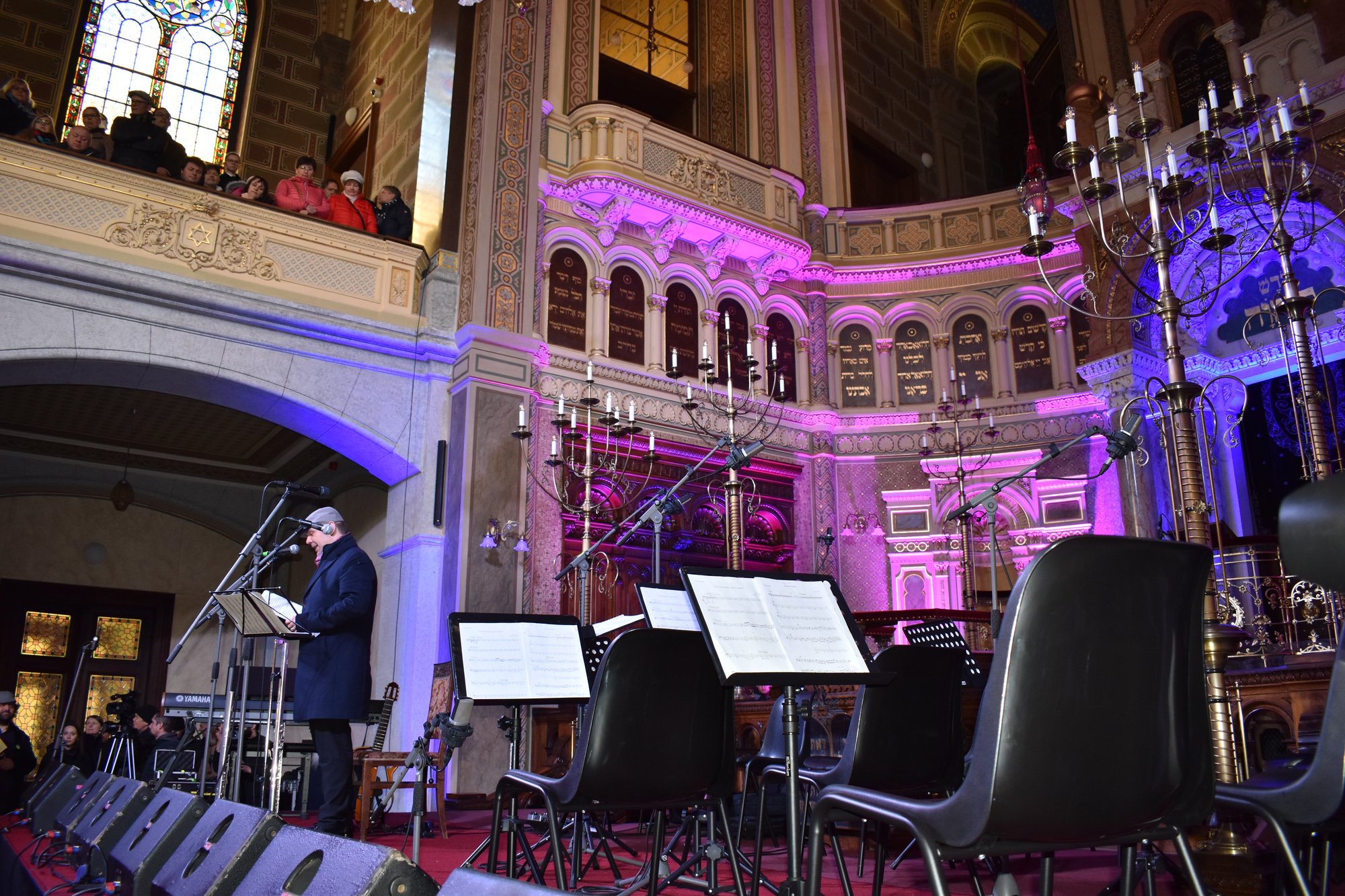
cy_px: 448
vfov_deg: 47.9
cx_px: 672
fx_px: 1009
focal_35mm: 27
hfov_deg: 67.4
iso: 500
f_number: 4
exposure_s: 1/60
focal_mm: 18
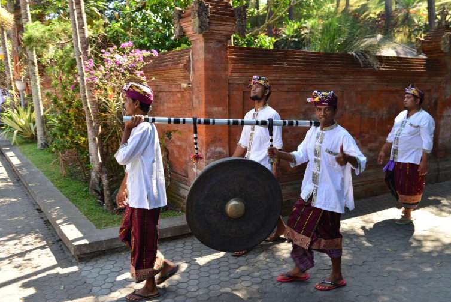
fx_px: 426
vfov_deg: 38.9
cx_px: 229
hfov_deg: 55.8
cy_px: 149
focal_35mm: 34
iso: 100
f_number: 5
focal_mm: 32
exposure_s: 1/100
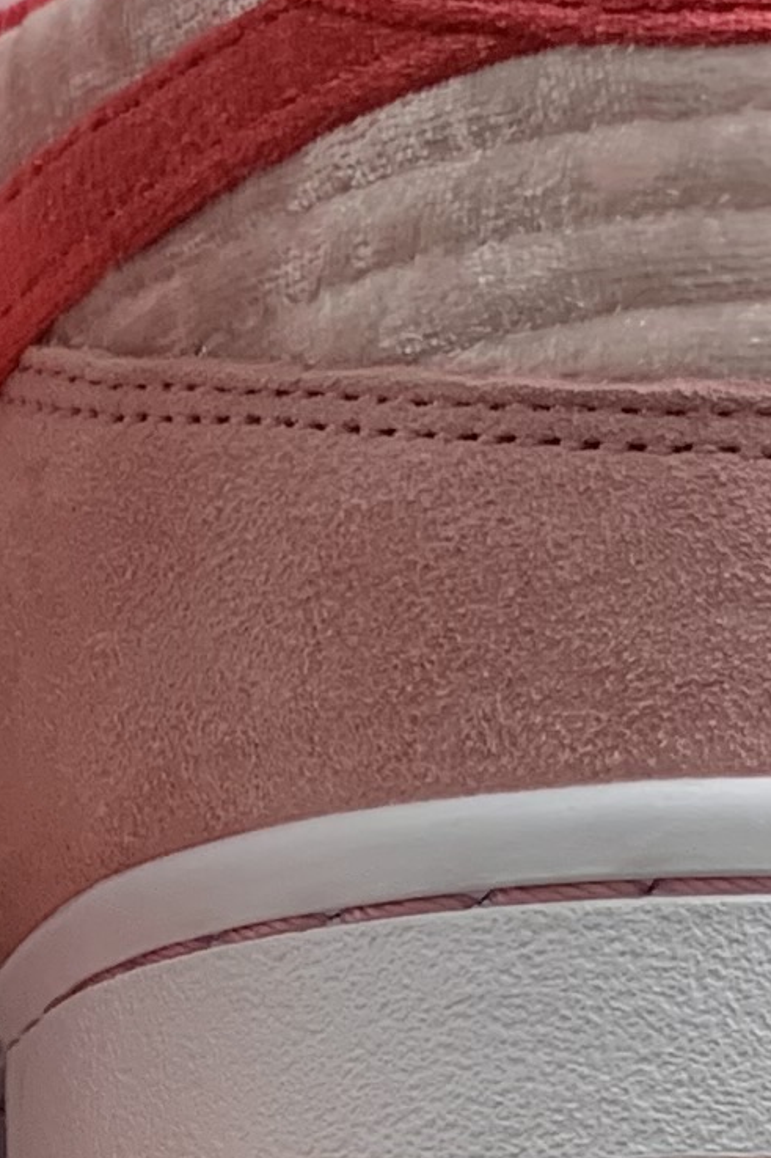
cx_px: -345
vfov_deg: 13.1
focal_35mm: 148
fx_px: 4756
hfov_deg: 9.1
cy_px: 1786
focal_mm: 4.25
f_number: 1.8
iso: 64
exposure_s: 1/121
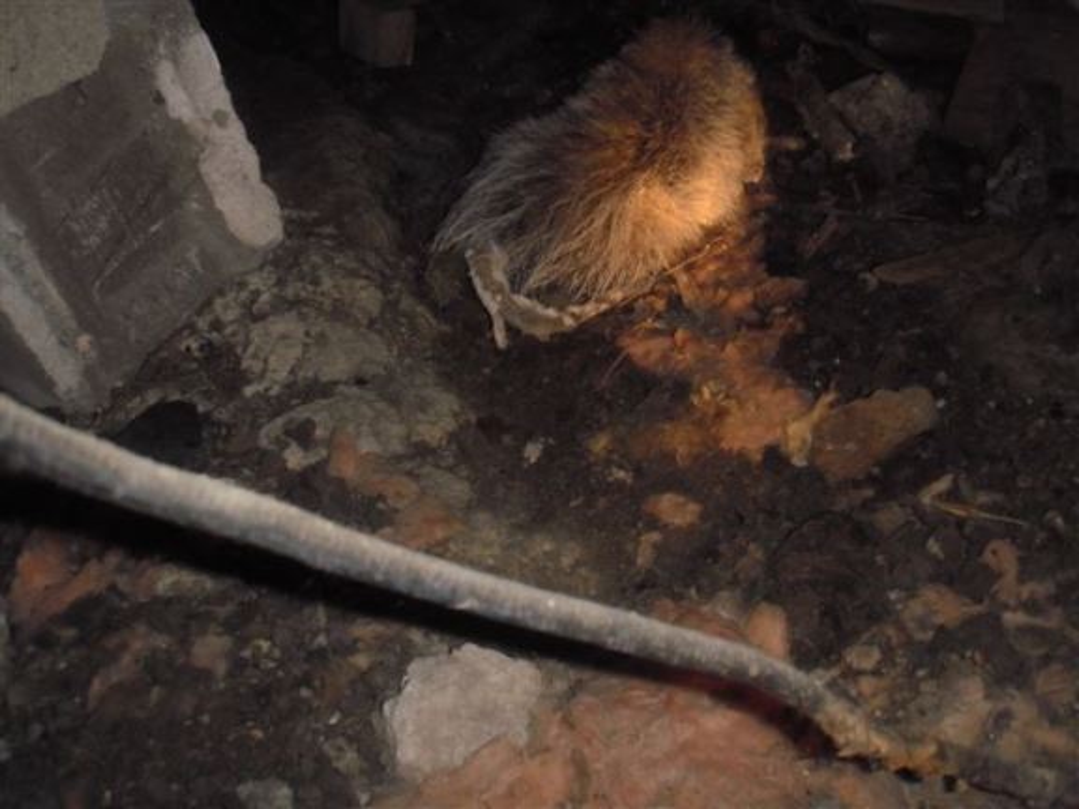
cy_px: 404
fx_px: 1184
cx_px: 540
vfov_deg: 37.7
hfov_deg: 49.0
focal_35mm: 38
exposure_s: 1/30
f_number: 3.5
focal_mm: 6.7
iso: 125
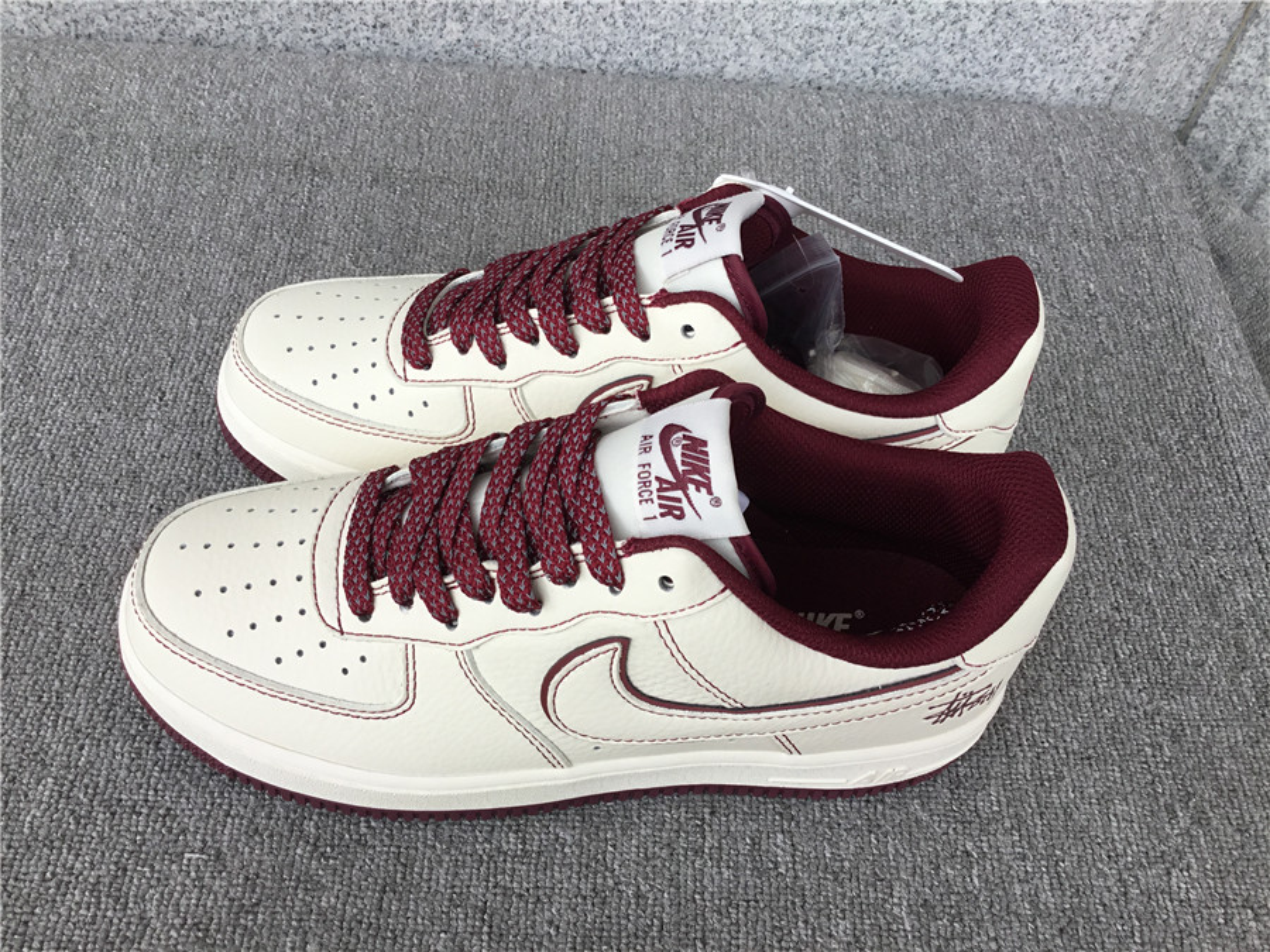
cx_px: 635
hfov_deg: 58.4
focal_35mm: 31
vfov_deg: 45.4
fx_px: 1137
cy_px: 476
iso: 25
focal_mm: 3.3
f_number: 2.4
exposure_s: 1/112
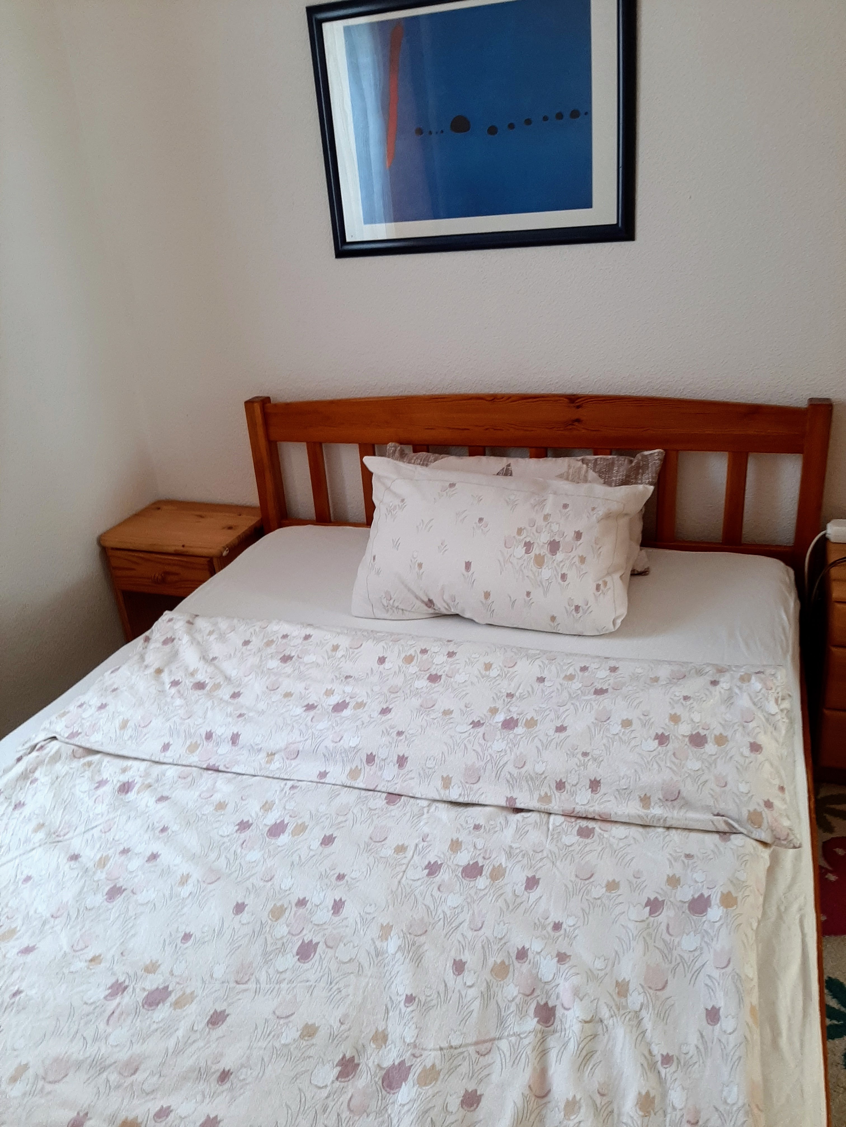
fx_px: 847
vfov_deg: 67.3
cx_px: 423
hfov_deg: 53.1
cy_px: 564
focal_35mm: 26
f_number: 1.7
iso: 64
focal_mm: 3.93
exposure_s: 1/50
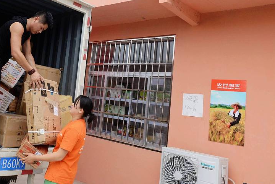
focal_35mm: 40
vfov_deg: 32.8
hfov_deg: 47.3
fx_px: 306
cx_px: 83
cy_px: 46
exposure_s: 1/500
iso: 800
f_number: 13
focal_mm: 24
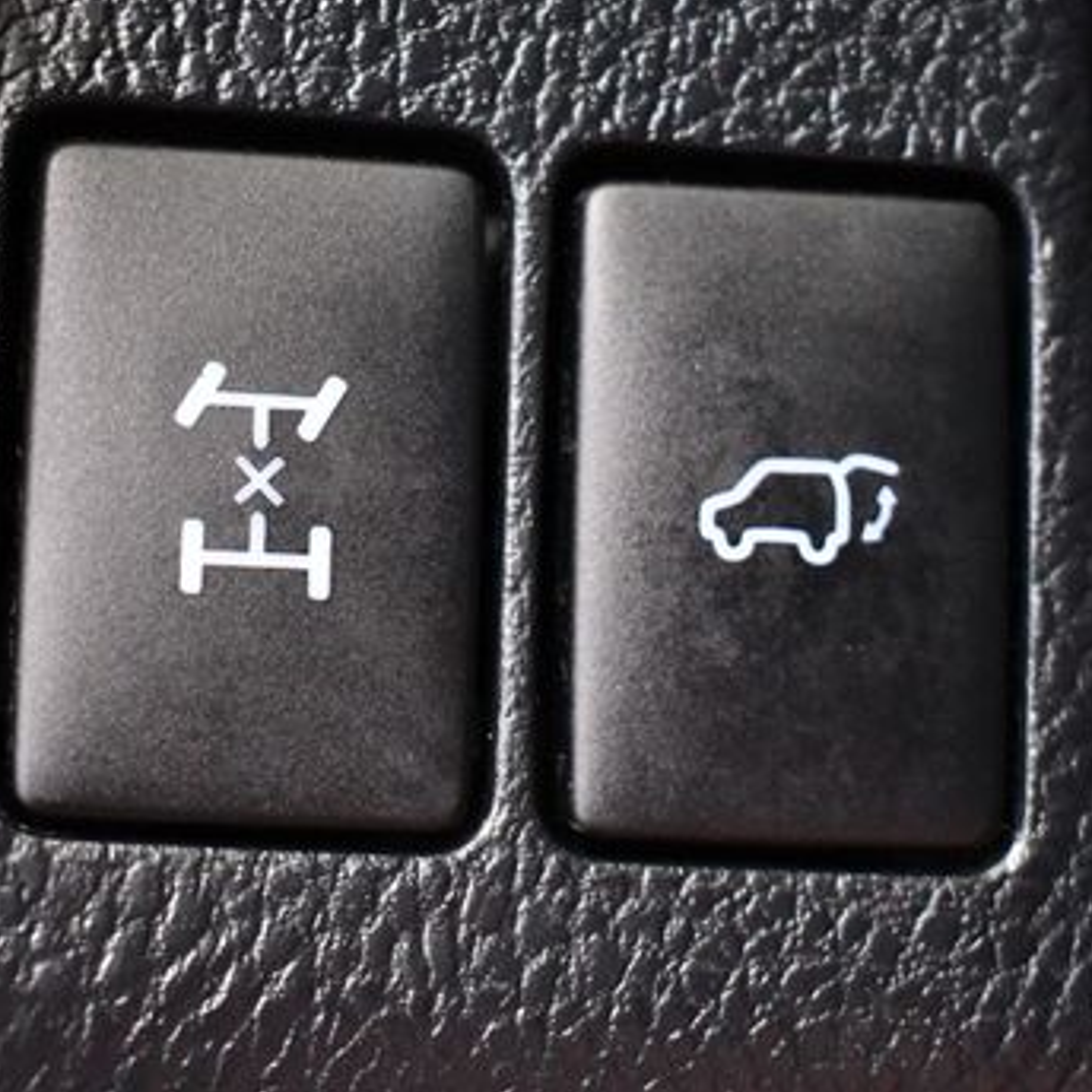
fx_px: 4069
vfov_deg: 15.3
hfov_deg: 15.3
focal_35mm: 114
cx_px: 390
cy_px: 505
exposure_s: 1/60
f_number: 4.8
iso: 6400
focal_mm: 36
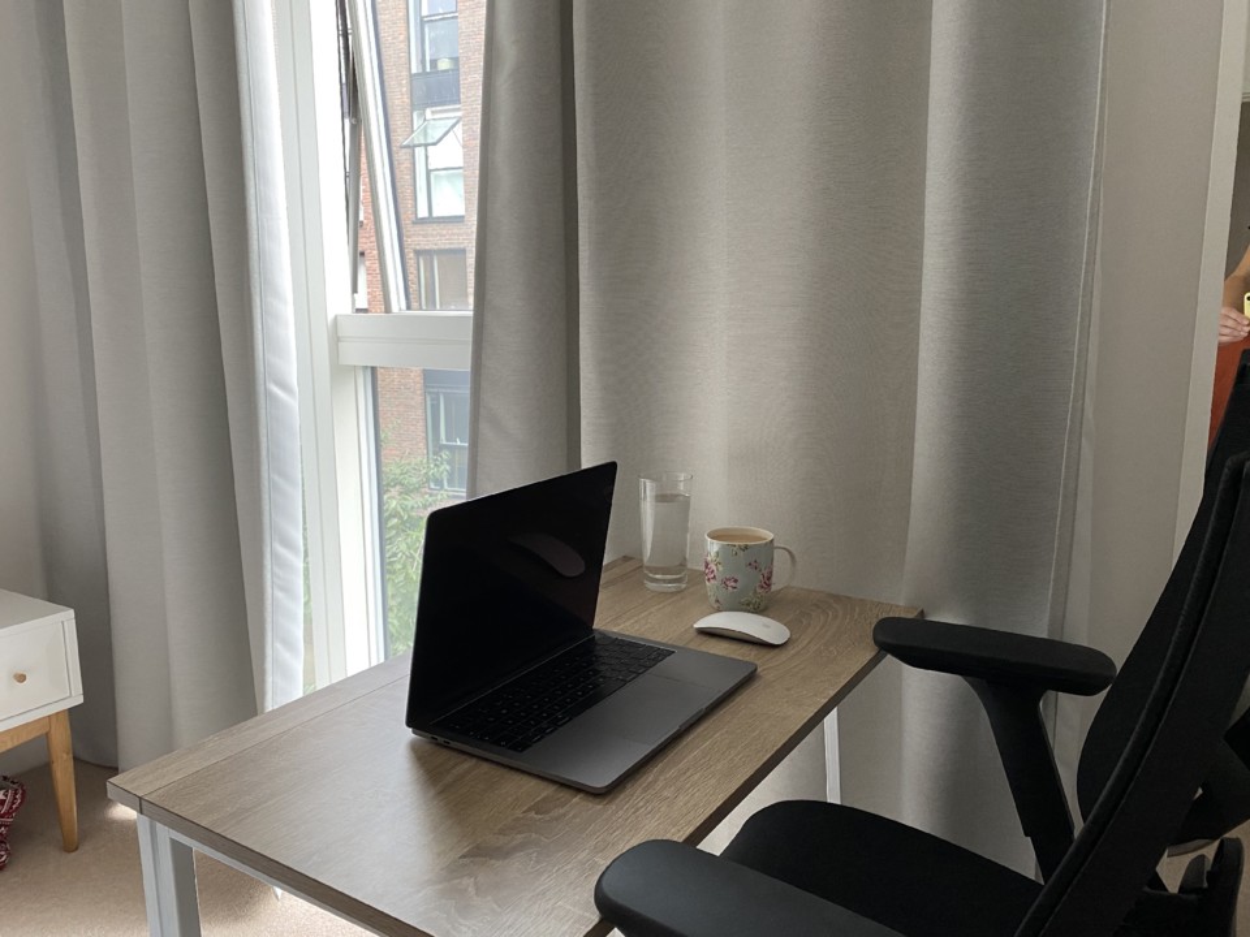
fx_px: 939
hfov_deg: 67.3
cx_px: 625
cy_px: 468
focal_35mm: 26
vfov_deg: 53.1
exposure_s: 1/60
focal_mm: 4.25
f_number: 1.8
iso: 160
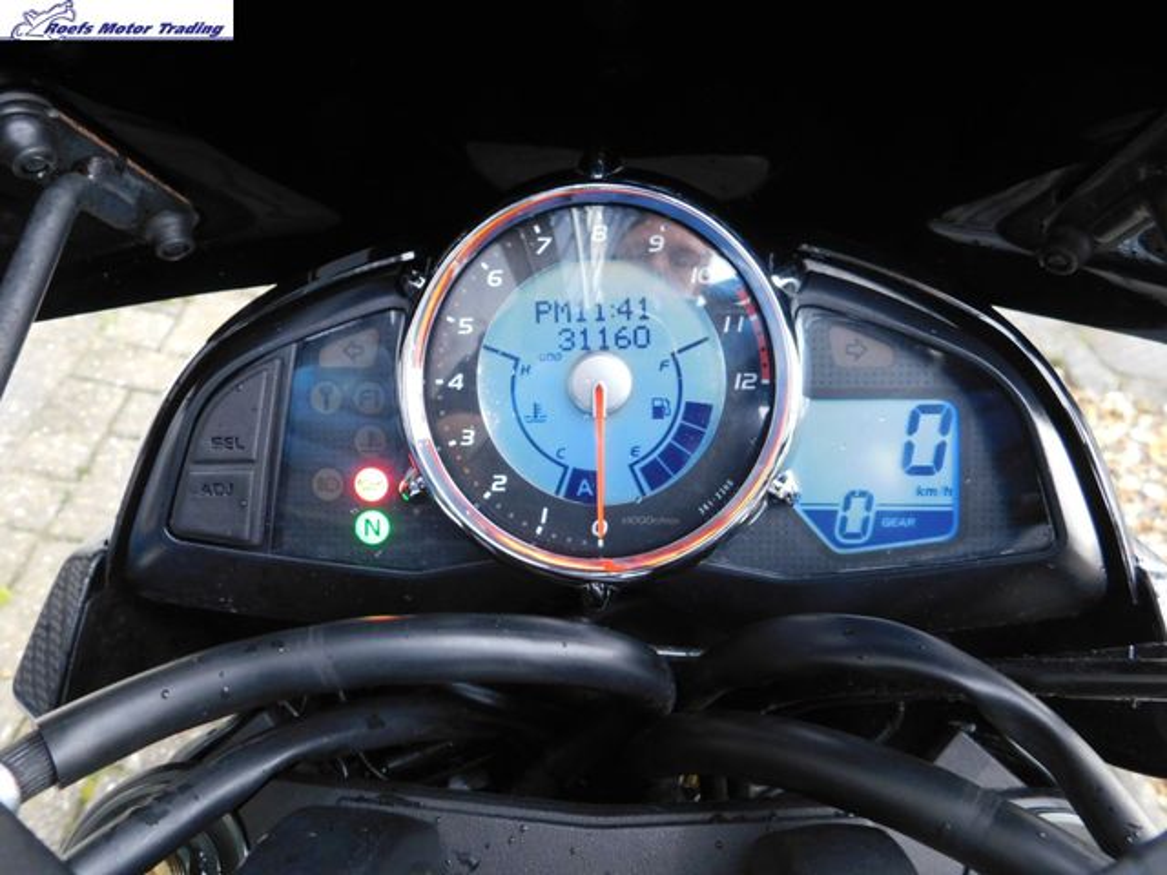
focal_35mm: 28
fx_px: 944
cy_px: 438
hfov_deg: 63.4
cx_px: 584
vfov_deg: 49.7
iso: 320
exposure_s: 1/30
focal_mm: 4.9
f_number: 3.2
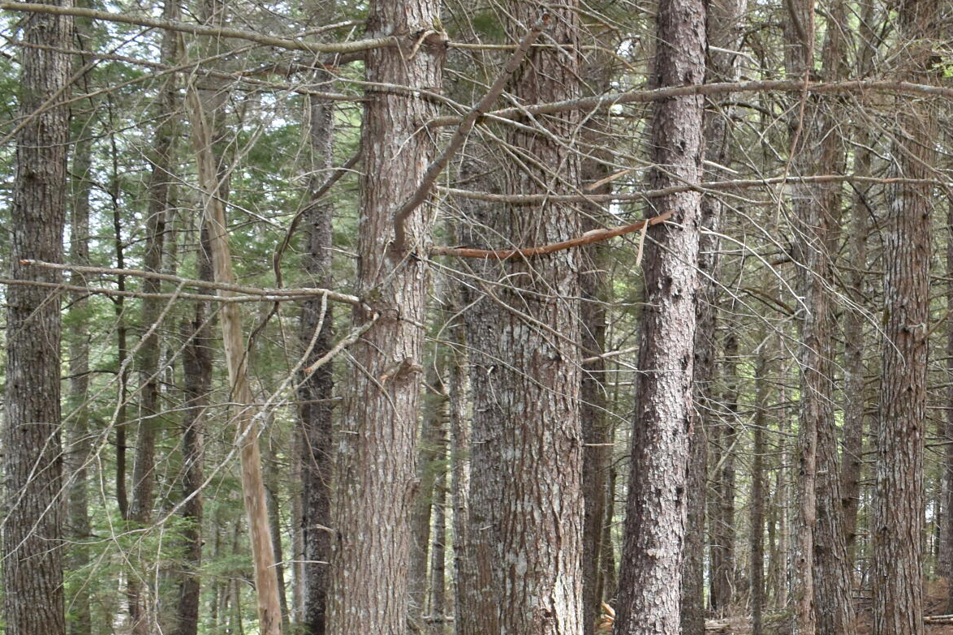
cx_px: 887
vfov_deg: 19.4
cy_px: 581
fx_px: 1827
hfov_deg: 28.0
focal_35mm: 69
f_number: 5
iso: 800
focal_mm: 18
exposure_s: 1/200
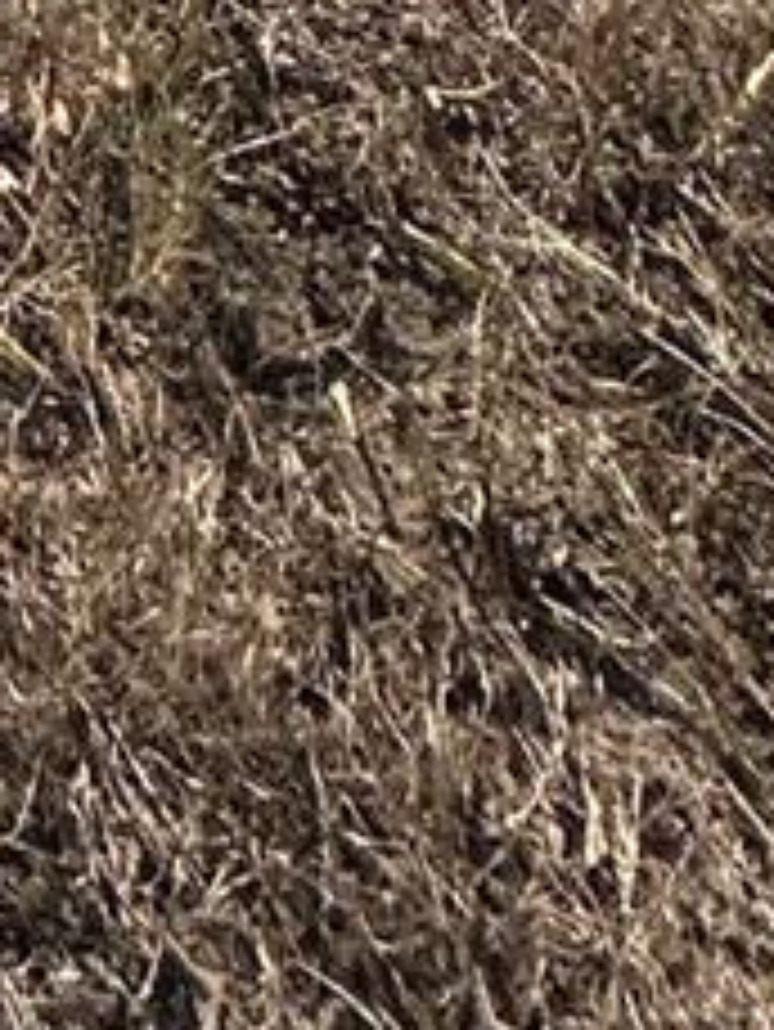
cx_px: -1400
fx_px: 2800
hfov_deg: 11.3
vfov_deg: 10.2
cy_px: -2384
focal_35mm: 94
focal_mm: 2.22
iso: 50
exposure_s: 1/4132
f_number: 2.2
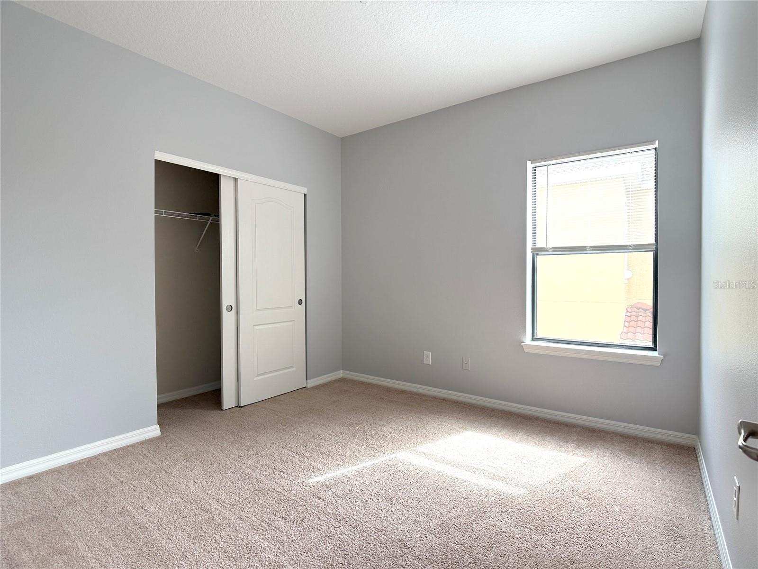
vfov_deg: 56.8
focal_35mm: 24
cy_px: 284
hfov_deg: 71.6
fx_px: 526
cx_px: 379
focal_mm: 6.76
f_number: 1.78
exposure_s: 1/251
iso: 100
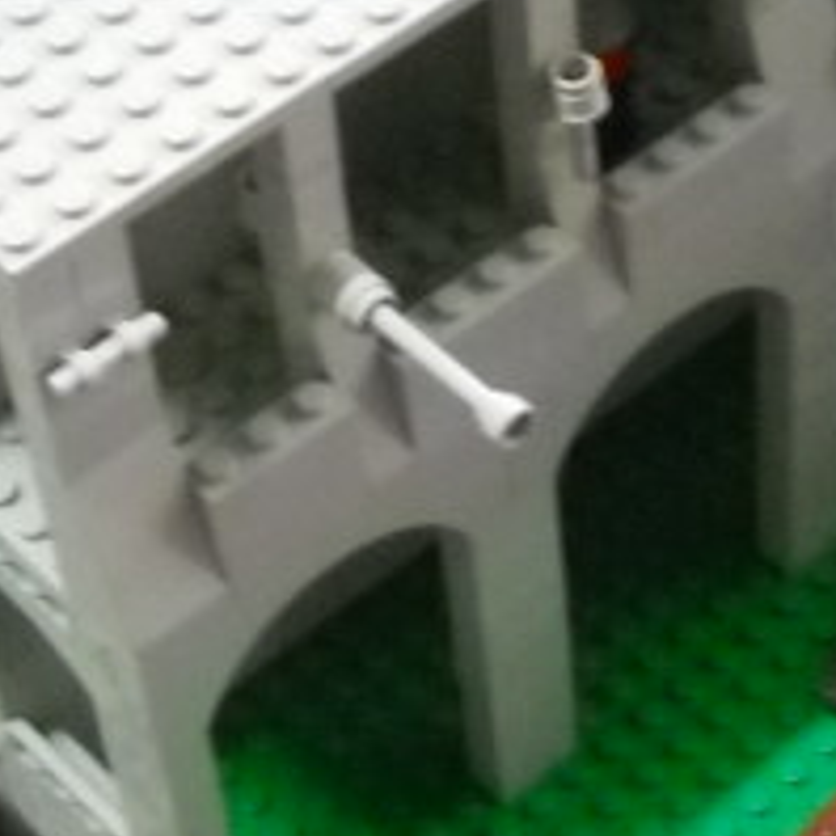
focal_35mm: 117
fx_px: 3197
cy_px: 59
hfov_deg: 14.8
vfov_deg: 14.7
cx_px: 730
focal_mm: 6.72
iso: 800
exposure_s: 1/7
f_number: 3.1
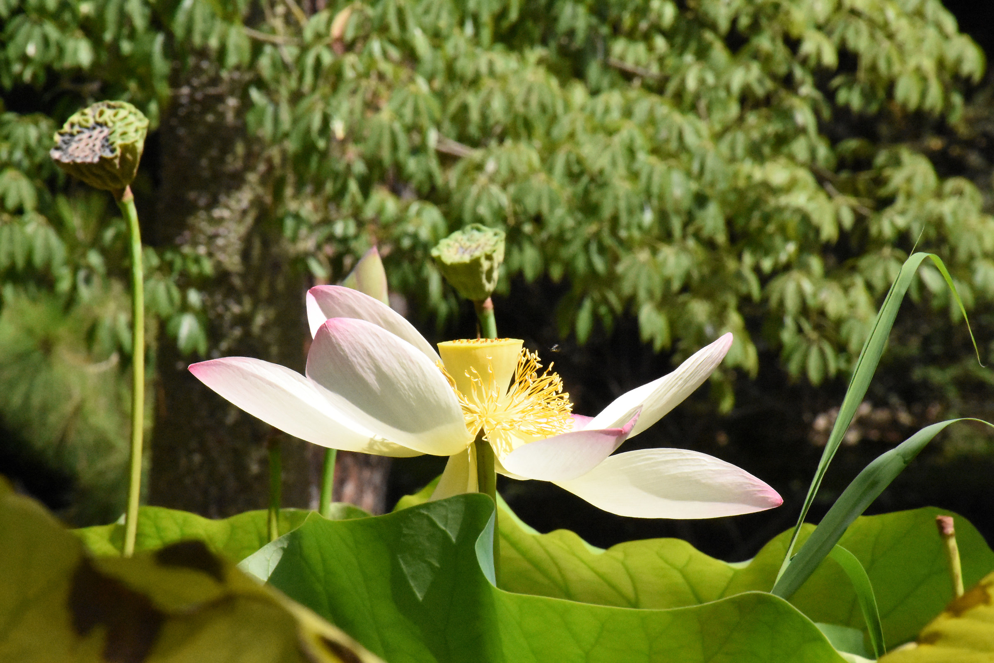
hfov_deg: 9.8
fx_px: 5798
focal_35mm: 210
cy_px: 332
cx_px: 497
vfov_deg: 6.5
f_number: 18
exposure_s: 1/4000
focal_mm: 140
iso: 10000
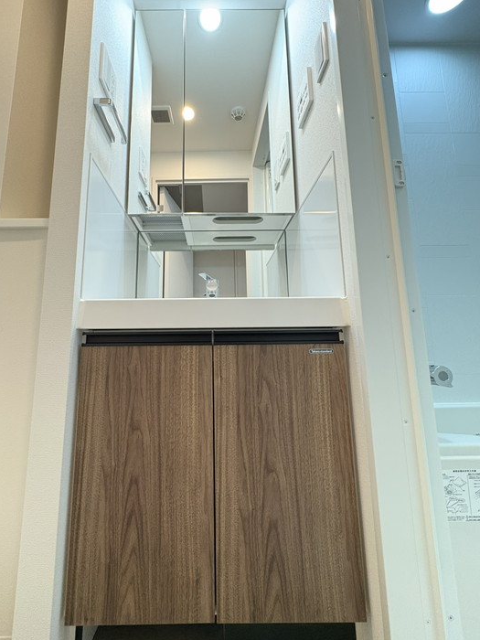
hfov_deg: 77.8
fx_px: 296
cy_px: 306
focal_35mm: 16
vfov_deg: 94.4
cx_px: 213
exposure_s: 1/50
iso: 640
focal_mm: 2.22
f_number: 2.2
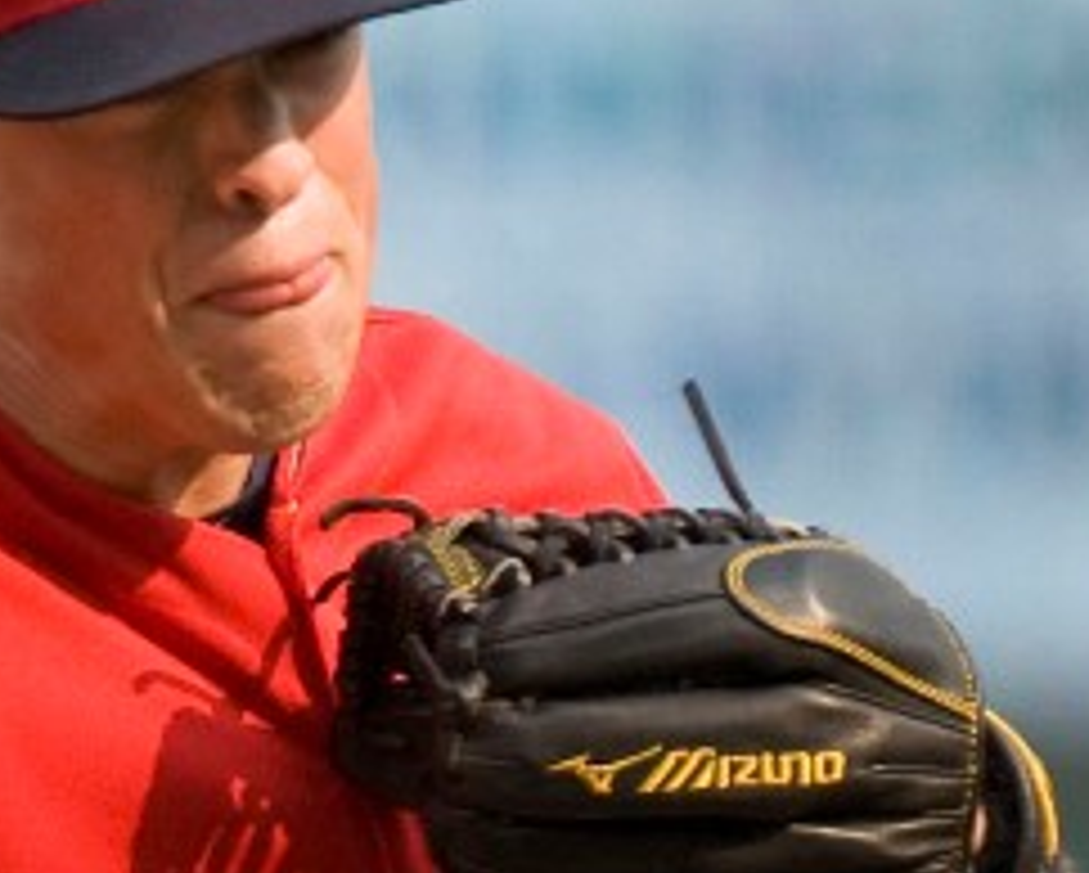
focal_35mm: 1464
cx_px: 9
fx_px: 47223
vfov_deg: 1.1
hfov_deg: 1.3
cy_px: 860
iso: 640
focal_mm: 420
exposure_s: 1/2000
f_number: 5
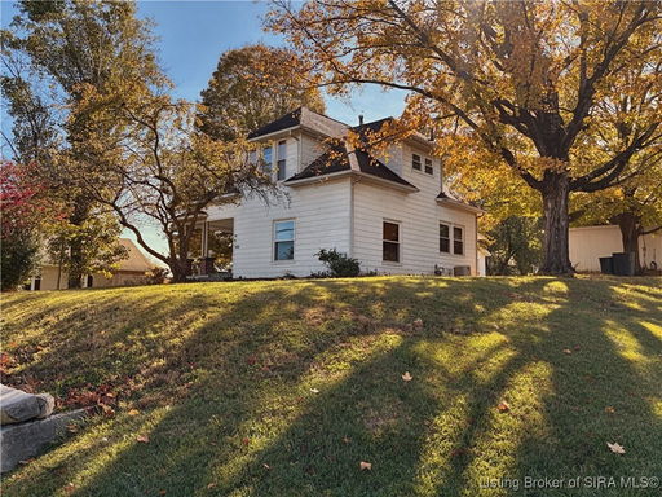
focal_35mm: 26
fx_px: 497
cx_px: 331
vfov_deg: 53.1
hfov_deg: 67.3
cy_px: 248
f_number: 1.6
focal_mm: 5.96
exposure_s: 1/935
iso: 50
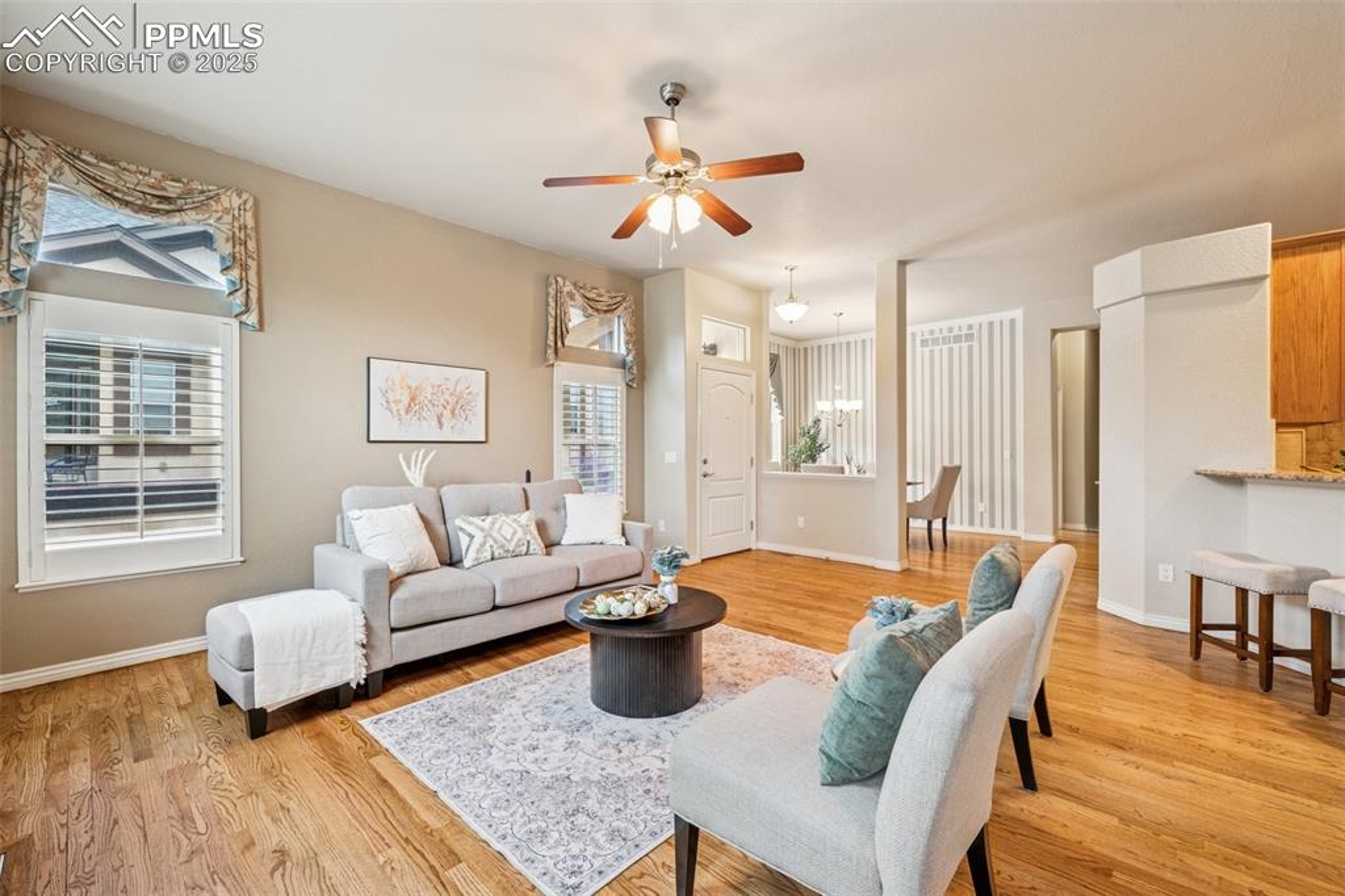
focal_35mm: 15
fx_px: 560
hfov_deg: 100.4
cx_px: 672
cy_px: 448
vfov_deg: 77.3
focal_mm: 15
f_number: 11
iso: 100
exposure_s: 1.3
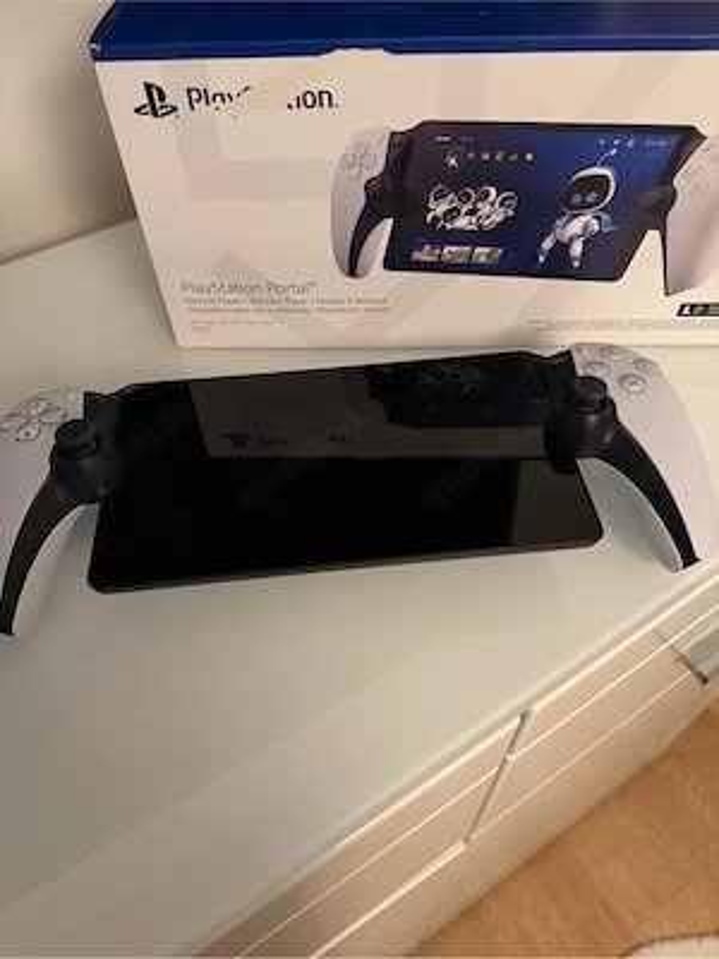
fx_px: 665
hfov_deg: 56.8
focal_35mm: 24
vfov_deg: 71.6
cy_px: 480
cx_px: 360
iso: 1000
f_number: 1.78
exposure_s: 1/33
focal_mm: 6.76
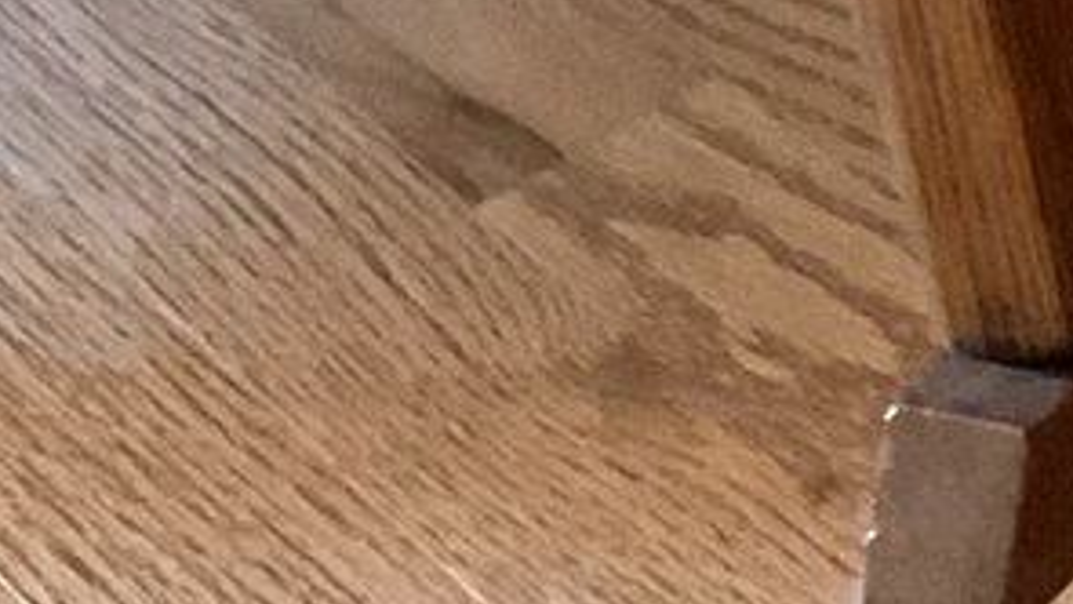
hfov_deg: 10.8
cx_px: 2744
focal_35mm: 162
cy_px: 115
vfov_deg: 7.5
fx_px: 4610
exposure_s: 1/30
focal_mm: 3
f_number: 1.8
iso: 500
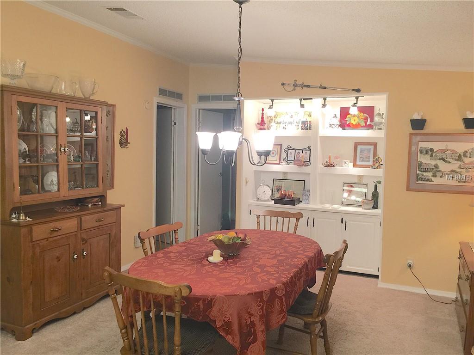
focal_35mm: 29
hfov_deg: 61.7
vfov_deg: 48.2
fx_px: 397
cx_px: 237
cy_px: 178
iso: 32
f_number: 2.2
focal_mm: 4.15
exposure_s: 1/15
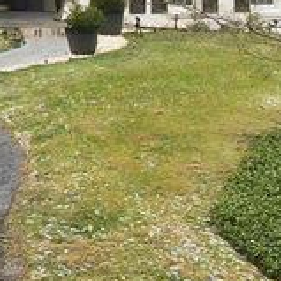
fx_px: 1763
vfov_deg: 9.0
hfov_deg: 8.9
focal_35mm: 192
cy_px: -71
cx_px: -159
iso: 100
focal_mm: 4.5
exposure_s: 1/100
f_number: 2.8
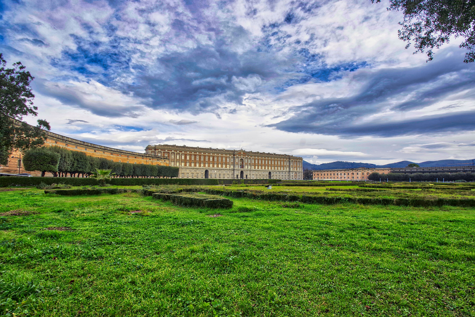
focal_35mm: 15
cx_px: 238
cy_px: 158
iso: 100
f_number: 9
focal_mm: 10
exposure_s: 1/100
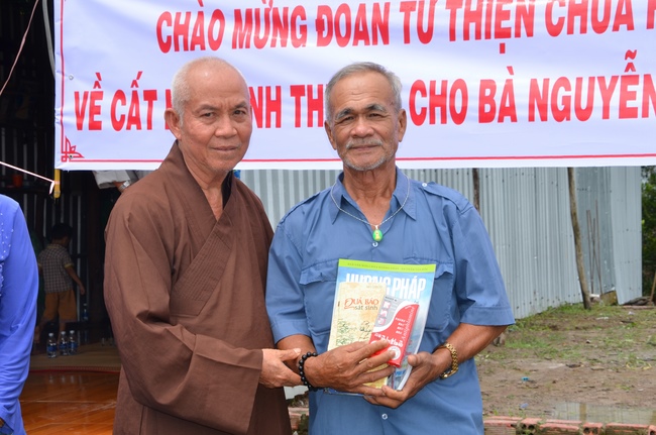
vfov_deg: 21.5
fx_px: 1146
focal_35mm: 63
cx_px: 328
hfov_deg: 31.9
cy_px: 218
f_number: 13
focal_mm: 42
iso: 250
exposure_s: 1/250
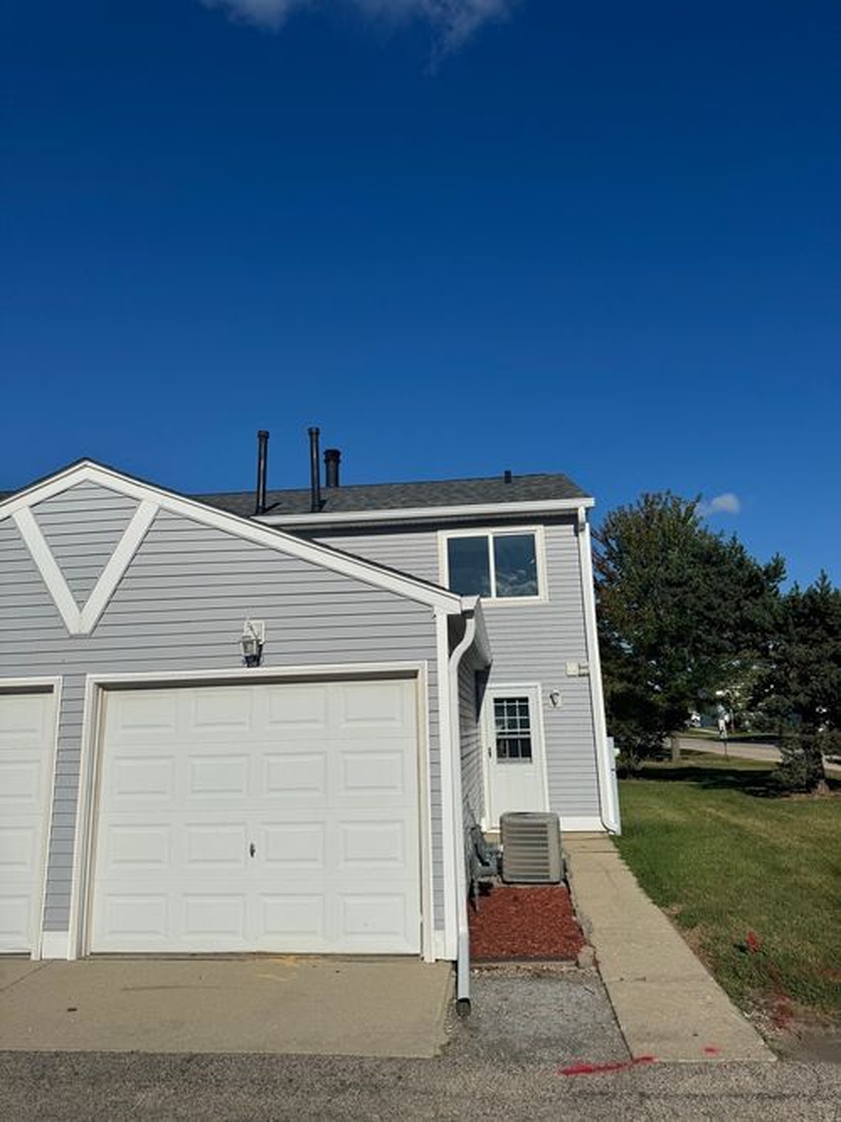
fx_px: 778
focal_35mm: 24
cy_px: 561
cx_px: 420
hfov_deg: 56.8
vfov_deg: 71.6
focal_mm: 6.76
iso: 64
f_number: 1.78
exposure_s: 1/12346
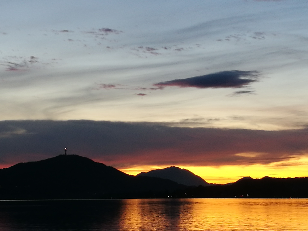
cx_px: 154
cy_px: 116
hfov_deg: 18.2
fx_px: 961
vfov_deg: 13.7
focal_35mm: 108
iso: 200
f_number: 2.2
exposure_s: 1/30
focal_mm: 4.5
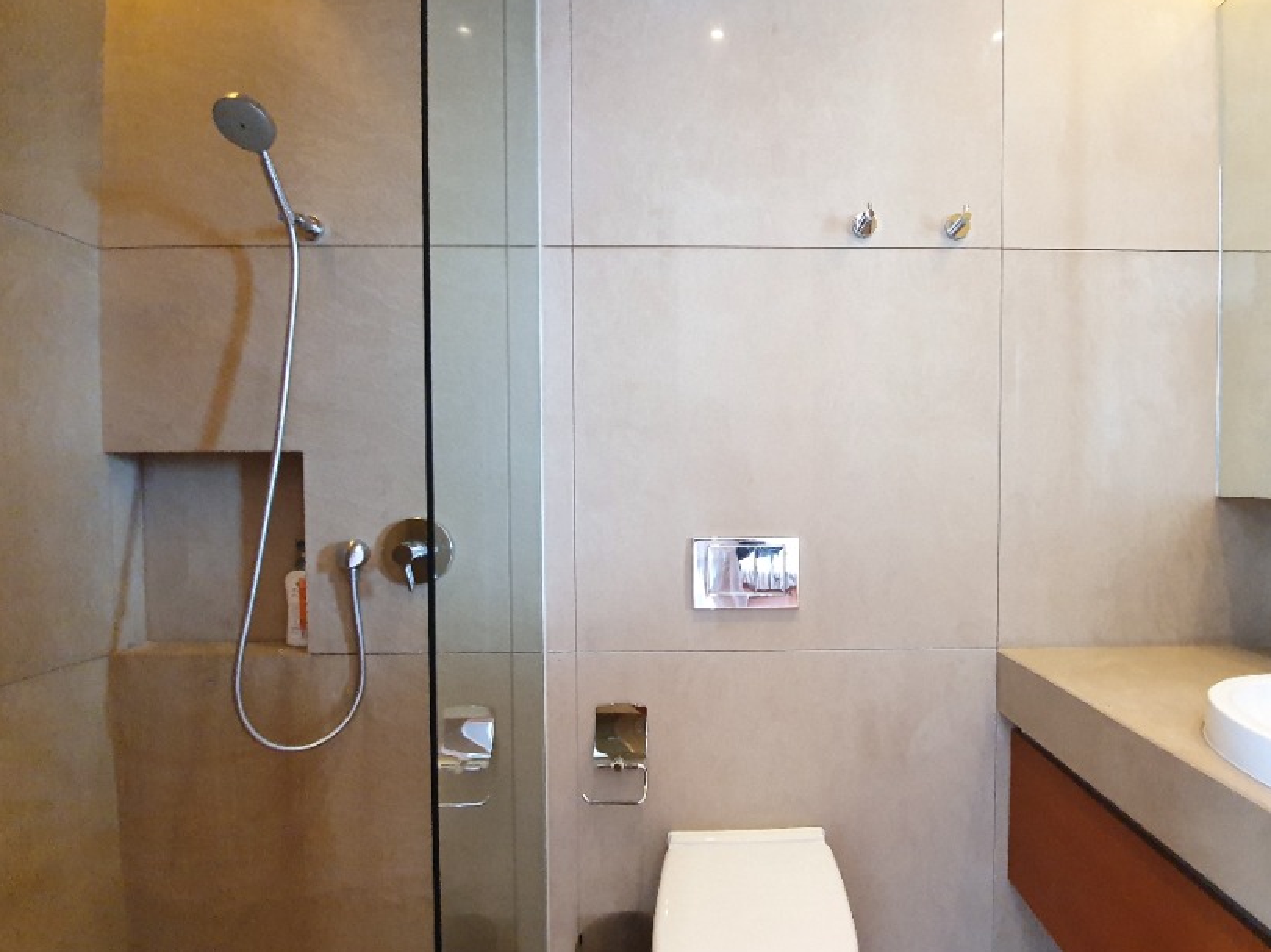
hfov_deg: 93.9
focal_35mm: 16
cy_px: 497
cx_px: 729
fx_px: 587
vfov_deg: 78.0
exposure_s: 1/33
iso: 400
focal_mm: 1.8
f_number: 2.2
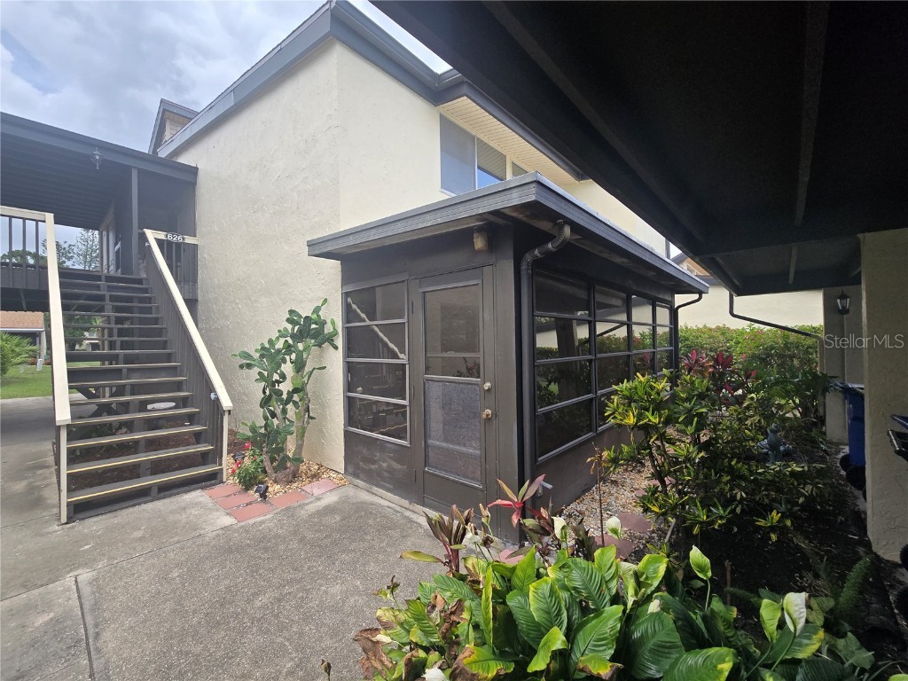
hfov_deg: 106.2
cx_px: 454
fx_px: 341
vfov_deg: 89.9
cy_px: 340
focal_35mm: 13
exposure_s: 1/799
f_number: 2.2
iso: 50
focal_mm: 2.2
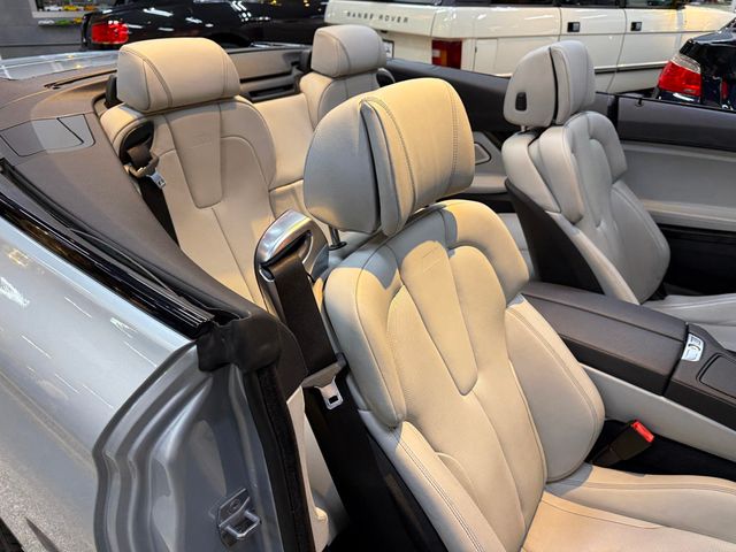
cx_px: 368
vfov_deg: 56.8
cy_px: 276
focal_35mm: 24
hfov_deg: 71.6
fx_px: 510
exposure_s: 1/120
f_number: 1.78
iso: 200
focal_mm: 6.76
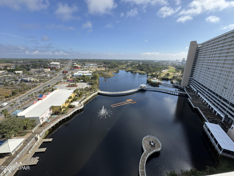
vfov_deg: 85.7
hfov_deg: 102.1
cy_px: 88
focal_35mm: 14
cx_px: 117
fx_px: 95
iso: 50
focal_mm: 2.22
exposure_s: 1/1420
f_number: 2.2
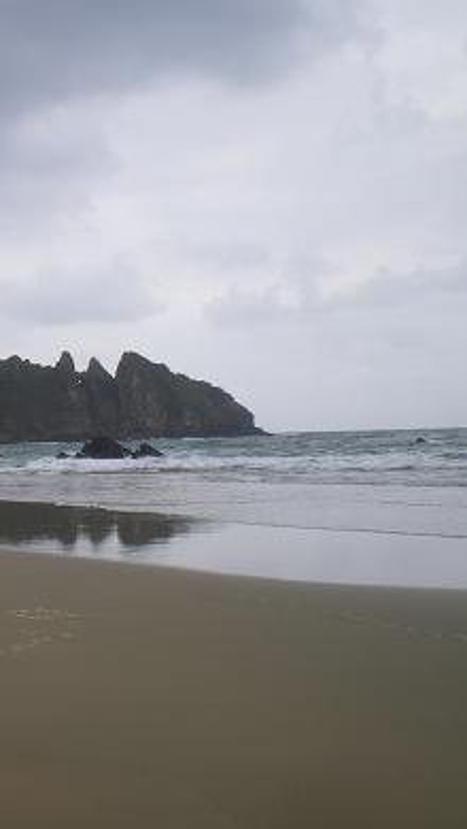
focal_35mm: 56
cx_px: -68
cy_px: 419
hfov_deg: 20.3
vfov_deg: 37.2
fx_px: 1230
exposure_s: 1/125
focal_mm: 6.3
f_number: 4.6
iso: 64
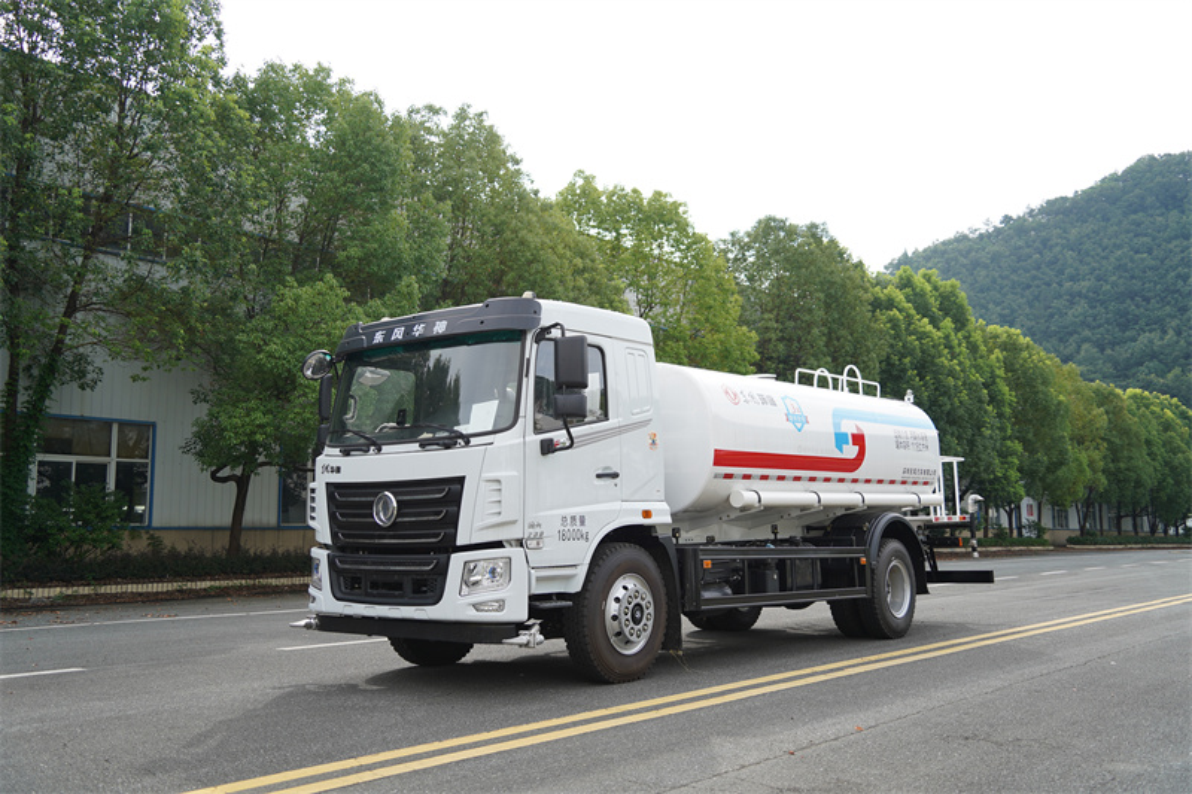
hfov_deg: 57.2
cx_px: 596
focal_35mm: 33
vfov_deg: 40.0
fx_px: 1092
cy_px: 397
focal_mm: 33
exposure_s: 1/640
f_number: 3.2
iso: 100
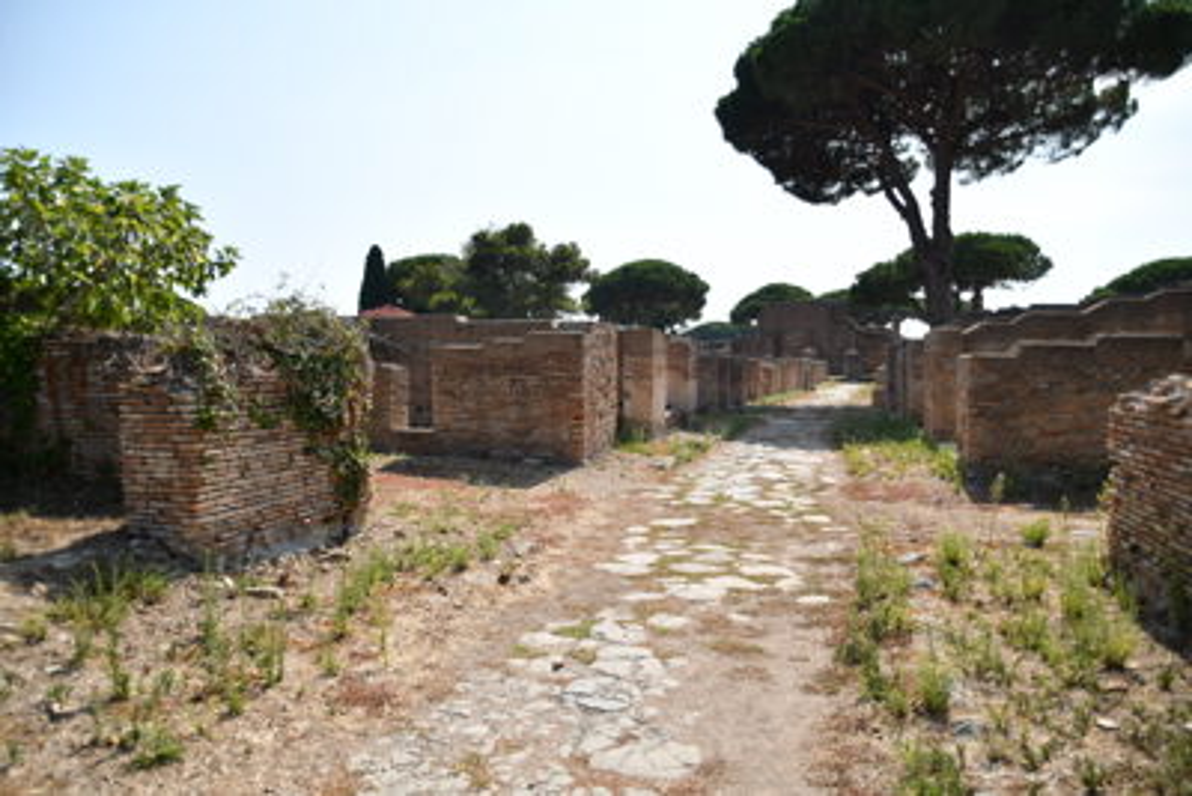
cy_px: 398
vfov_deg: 53.2
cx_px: 596
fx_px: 795
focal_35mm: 24
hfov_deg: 73.7
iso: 100
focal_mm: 16
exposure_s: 1/1250
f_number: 3.5
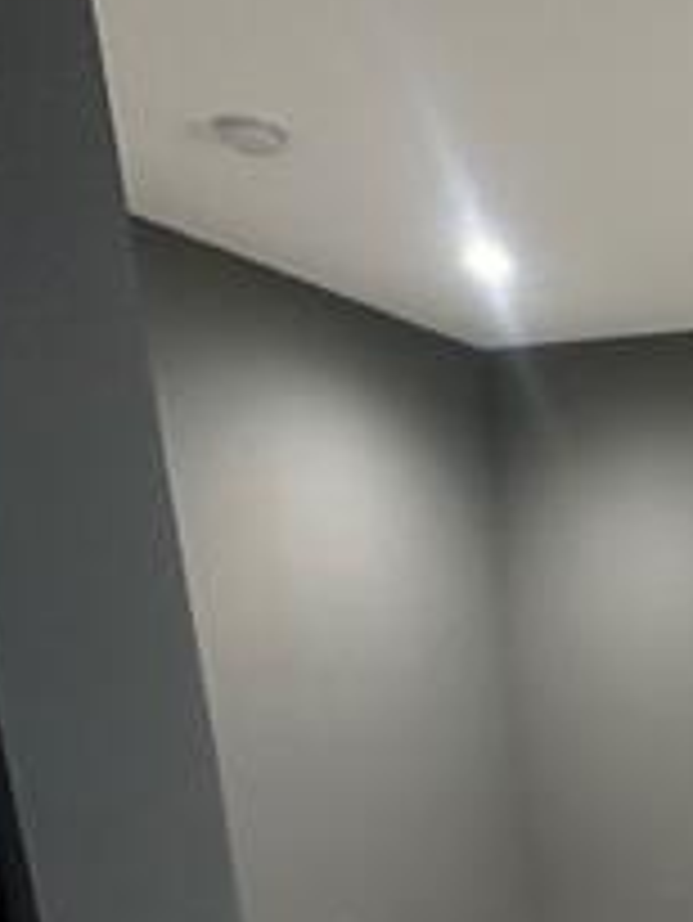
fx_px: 1093
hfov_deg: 27.9
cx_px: 945
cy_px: 918
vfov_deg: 40.3
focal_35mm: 41
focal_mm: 2.22
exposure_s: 1/60
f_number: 2.2
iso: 500
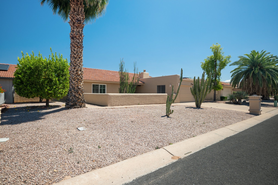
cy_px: 92
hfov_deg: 88.4
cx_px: 139
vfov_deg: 65.9
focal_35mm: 18
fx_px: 143
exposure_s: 1/400
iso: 320
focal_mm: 18.5
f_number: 8
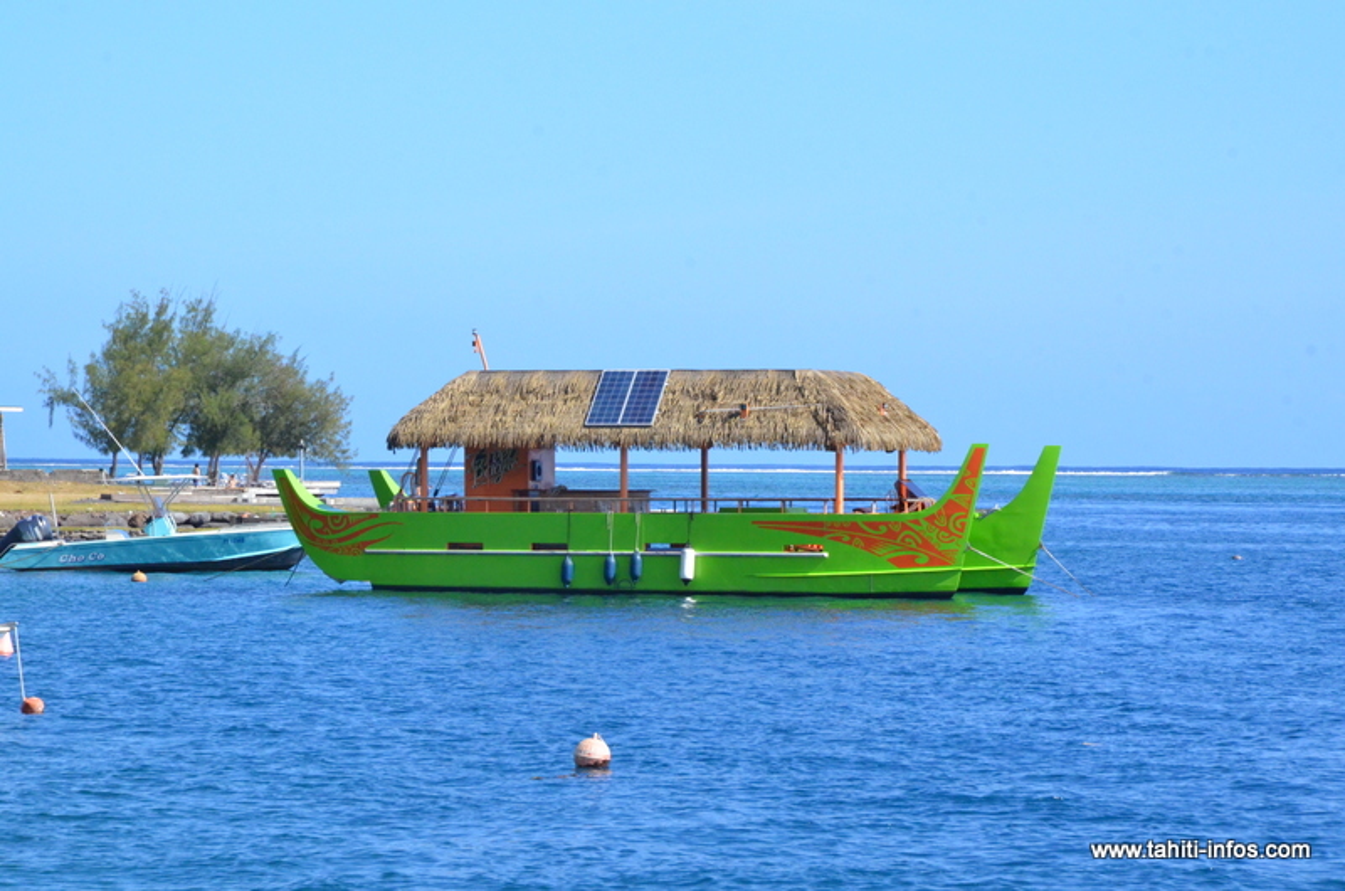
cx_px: 672
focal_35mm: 158
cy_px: 446
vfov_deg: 8.7
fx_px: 5873
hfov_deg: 13.1
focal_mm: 105
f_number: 20
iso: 2500
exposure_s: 1/1600
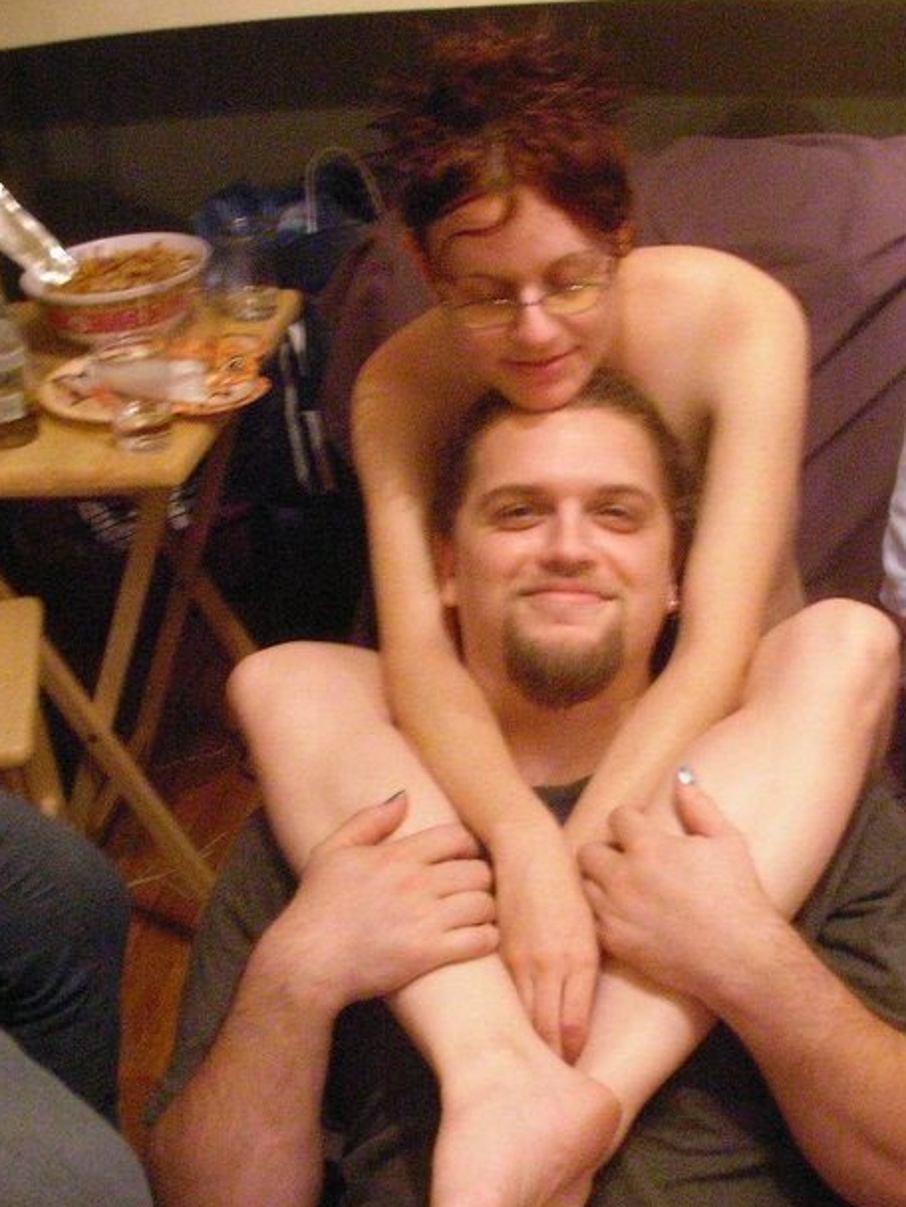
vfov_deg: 38.0
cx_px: 509
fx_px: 1745
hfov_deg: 29.1
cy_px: 750
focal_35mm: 50
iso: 400
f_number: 3.5
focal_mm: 6.3
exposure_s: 1/3.9
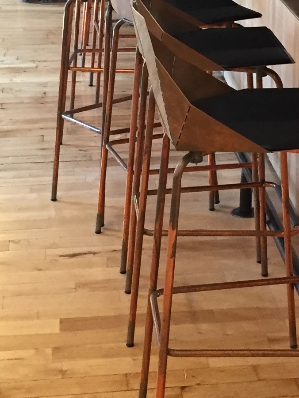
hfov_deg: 14.0
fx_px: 1209
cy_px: -24
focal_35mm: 105
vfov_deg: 18.1
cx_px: 260
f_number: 2.2
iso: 160
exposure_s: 1/30
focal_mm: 4.15
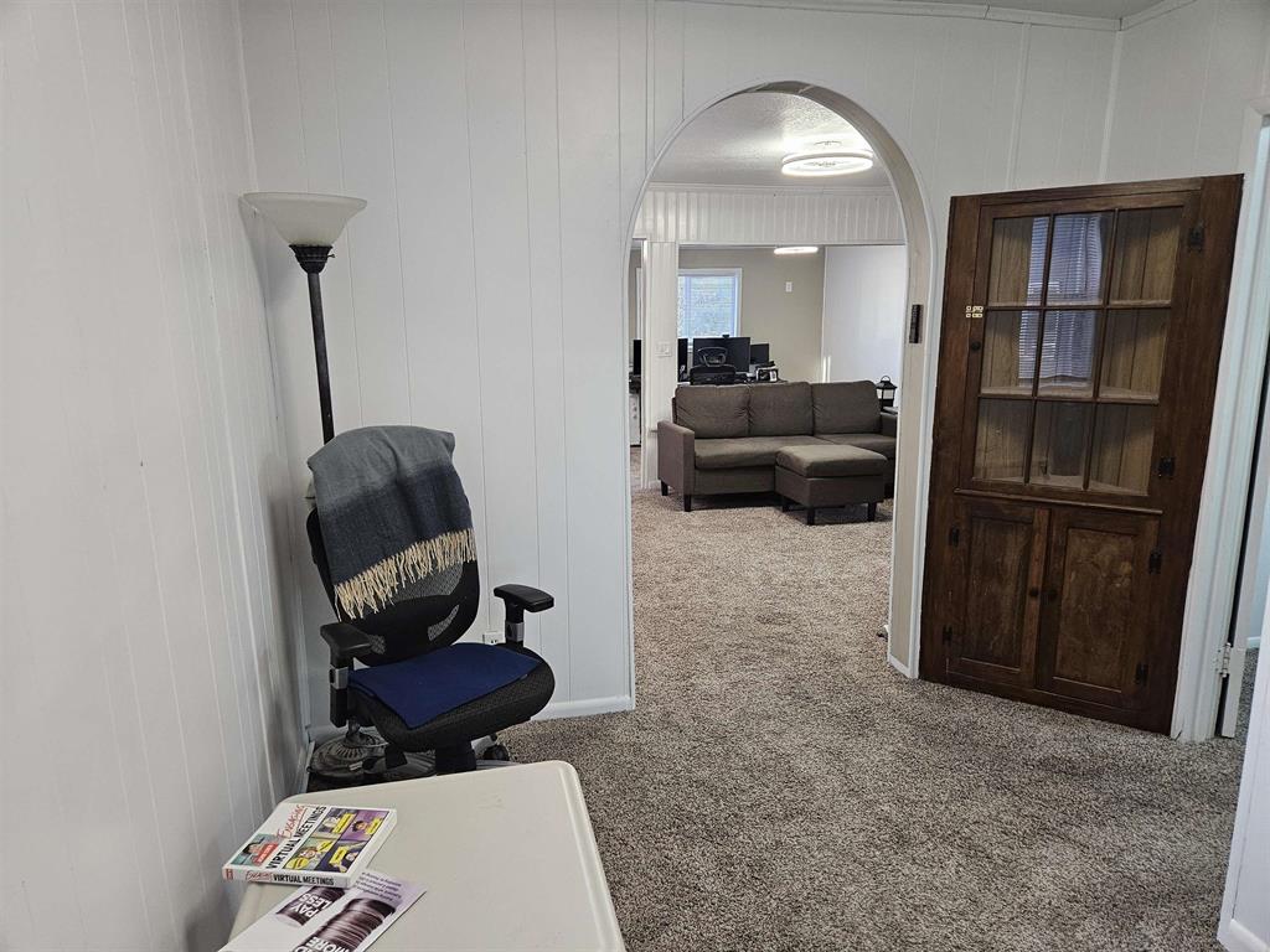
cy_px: 476
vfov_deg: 58.9
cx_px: 635
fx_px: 844
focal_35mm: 23
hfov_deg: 73.9
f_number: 1.8
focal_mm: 5.4
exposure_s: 1/120
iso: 400
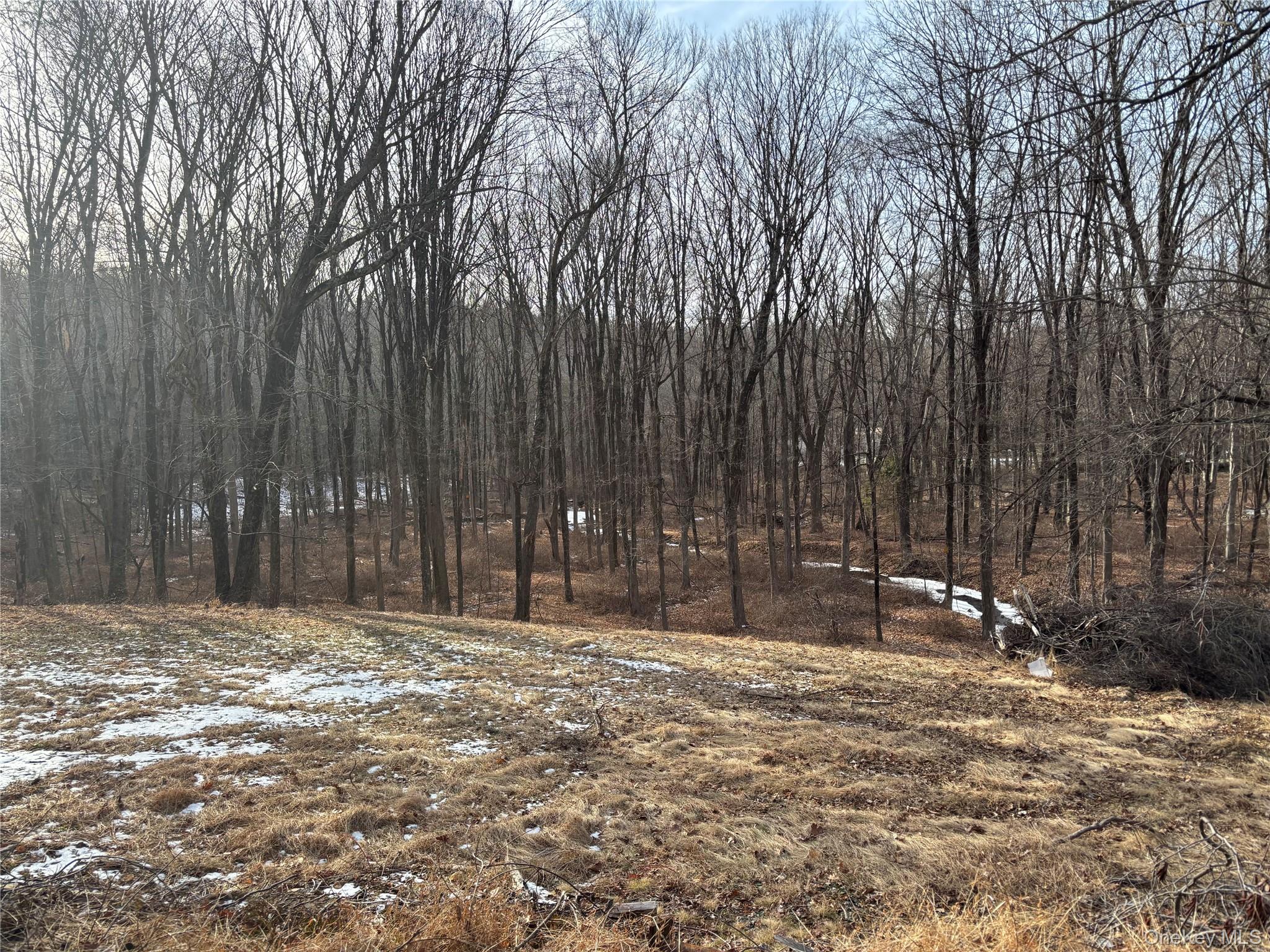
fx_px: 954
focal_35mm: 26
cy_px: 476
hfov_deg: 67.3
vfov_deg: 53.1
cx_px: 635
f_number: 1.6
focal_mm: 5.96
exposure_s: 1/887
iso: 50
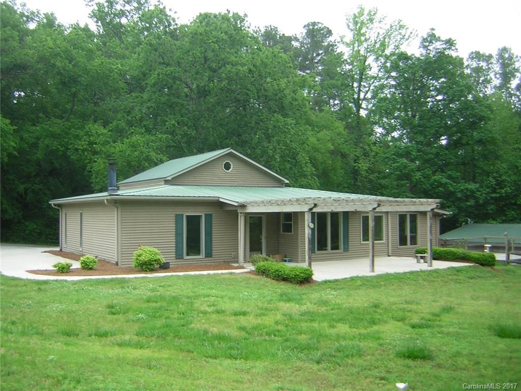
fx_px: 542
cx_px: 260
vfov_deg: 39.7
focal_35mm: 36
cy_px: 196
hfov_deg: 51.4
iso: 50
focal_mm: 4.7
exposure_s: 1/50.8
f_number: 2.6
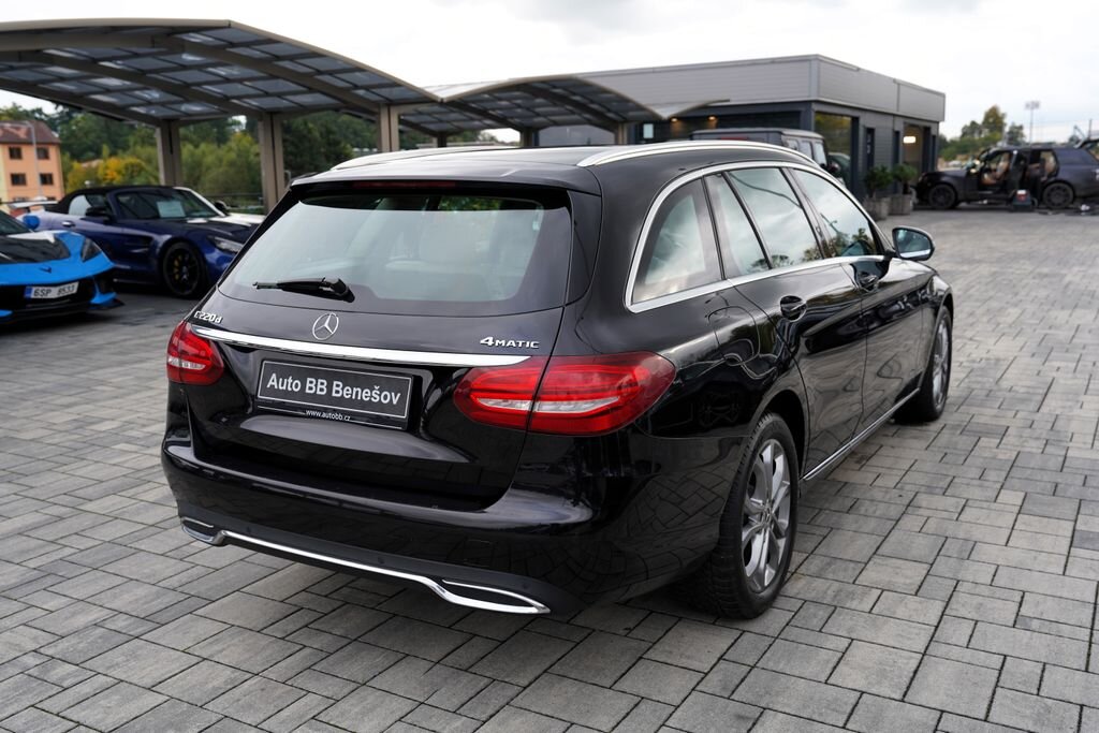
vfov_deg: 40.0
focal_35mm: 33
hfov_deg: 57.2
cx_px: 550
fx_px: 1007
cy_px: 366
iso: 100
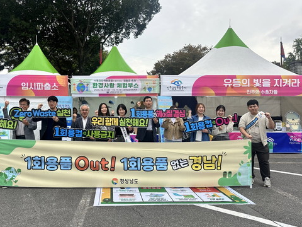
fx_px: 262
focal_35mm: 30
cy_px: 114
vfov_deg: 46.8
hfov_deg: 59.4
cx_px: 120
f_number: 1.78
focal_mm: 6.86
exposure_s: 1/386
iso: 80
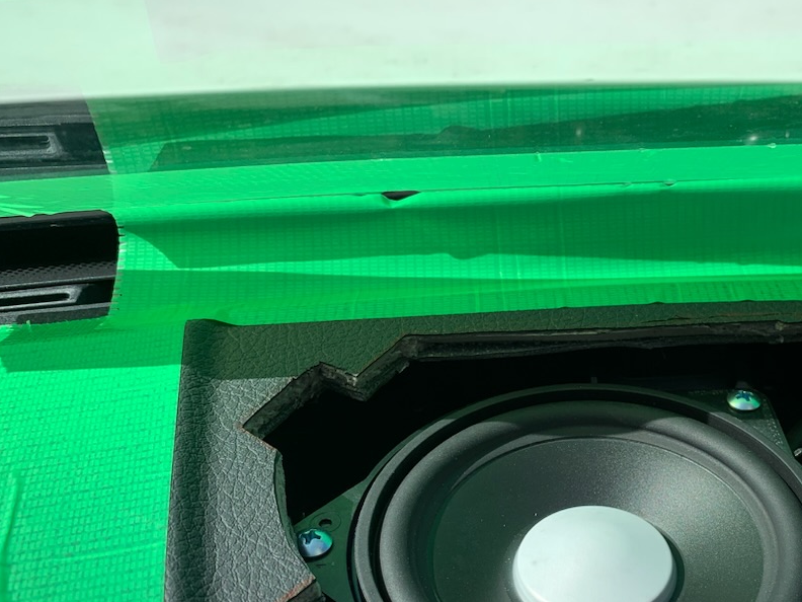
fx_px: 973
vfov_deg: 33.8
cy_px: 434
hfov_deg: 43.5
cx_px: 589
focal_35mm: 42
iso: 25
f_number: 1.8
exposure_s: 1/1536
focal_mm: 4.25
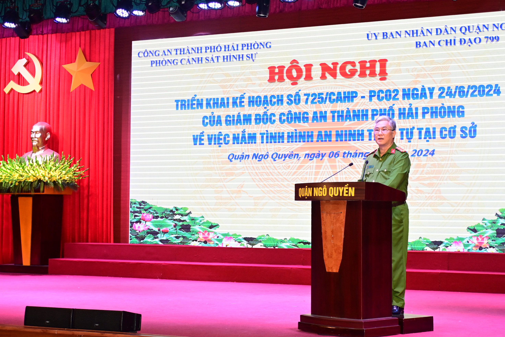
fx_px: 941
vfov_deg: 20.3
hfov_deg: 30.1
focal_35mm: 67
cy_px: 168
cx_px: 252
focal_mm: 45
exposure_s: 1/200
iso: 2000
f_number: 4.5
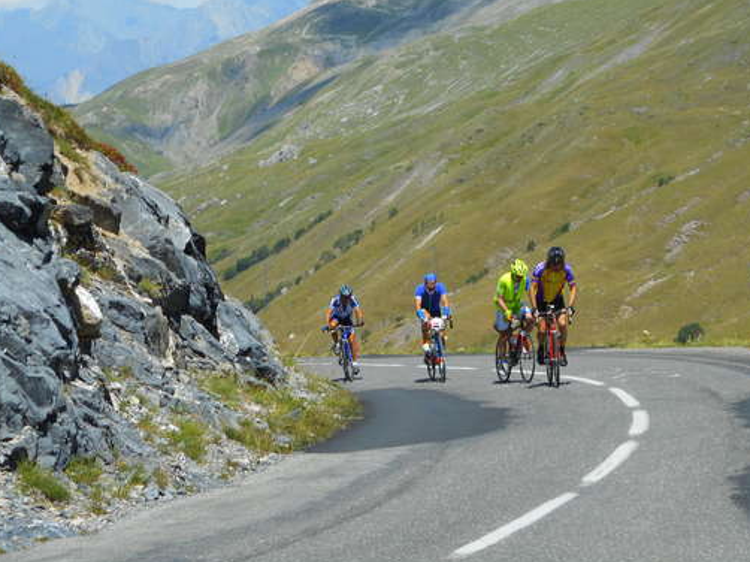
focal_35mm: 122
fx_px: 2642
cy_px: 236
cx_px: 430
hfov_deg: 16.1
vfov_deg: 12.1
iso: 80
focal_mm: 18.2
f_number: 5.8
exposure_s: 1/320
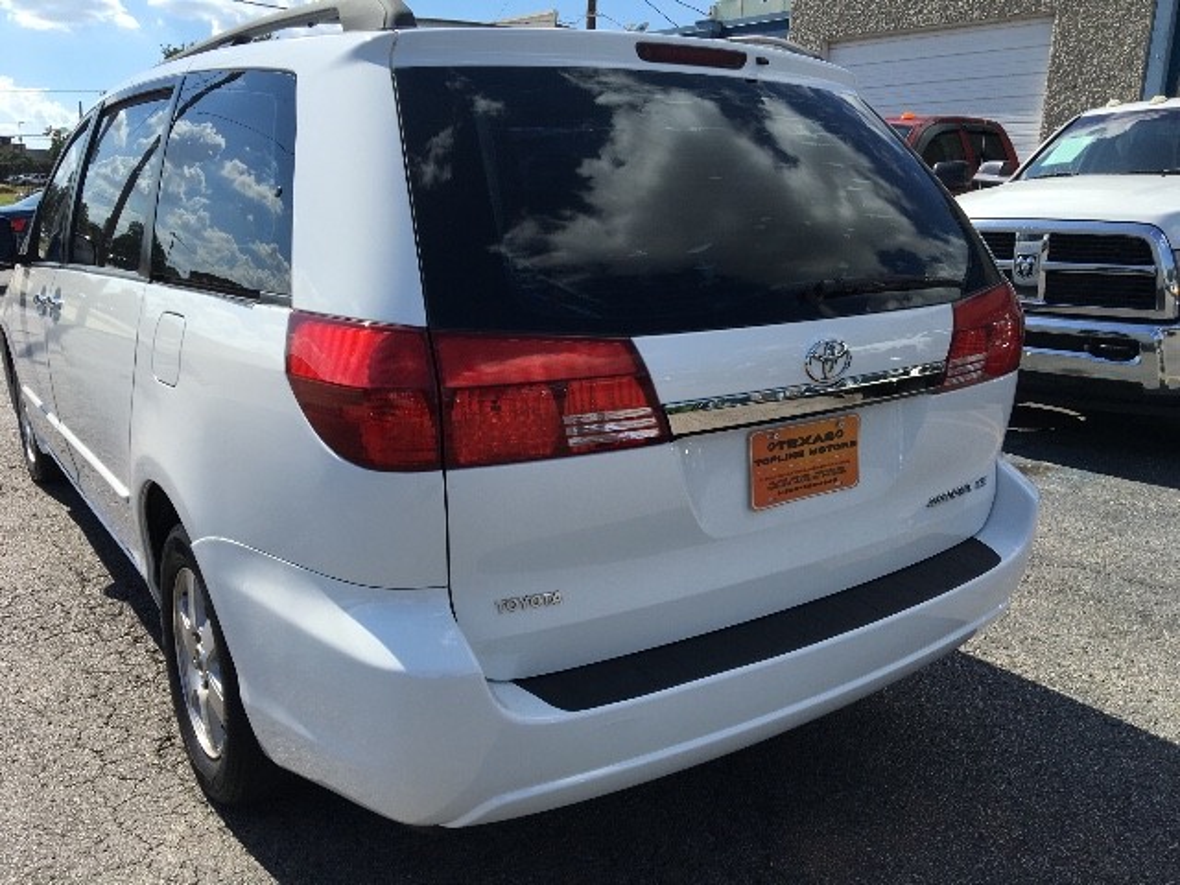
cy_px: 442
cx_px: 590
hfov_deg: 61.7
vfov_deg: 48.2
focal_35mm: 29
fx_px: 989
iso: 25
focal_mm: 4.15
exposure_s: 1/1603
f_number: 2.2
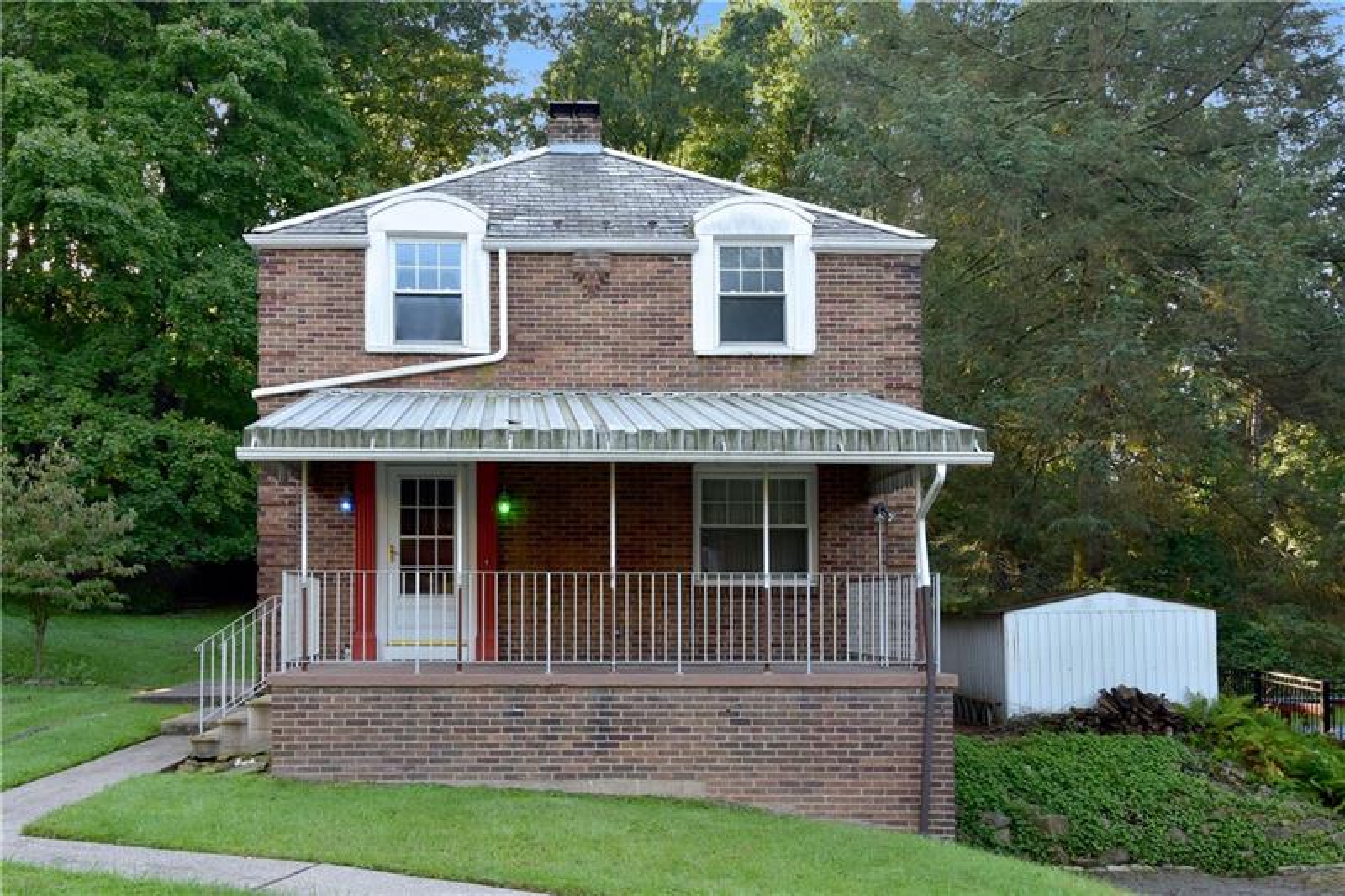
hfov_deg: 61.9
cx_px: 672
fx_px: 1121
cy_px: 448
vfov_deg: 43.6
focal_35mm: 30
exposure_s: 1/80
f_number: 8
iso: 400
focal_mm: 20
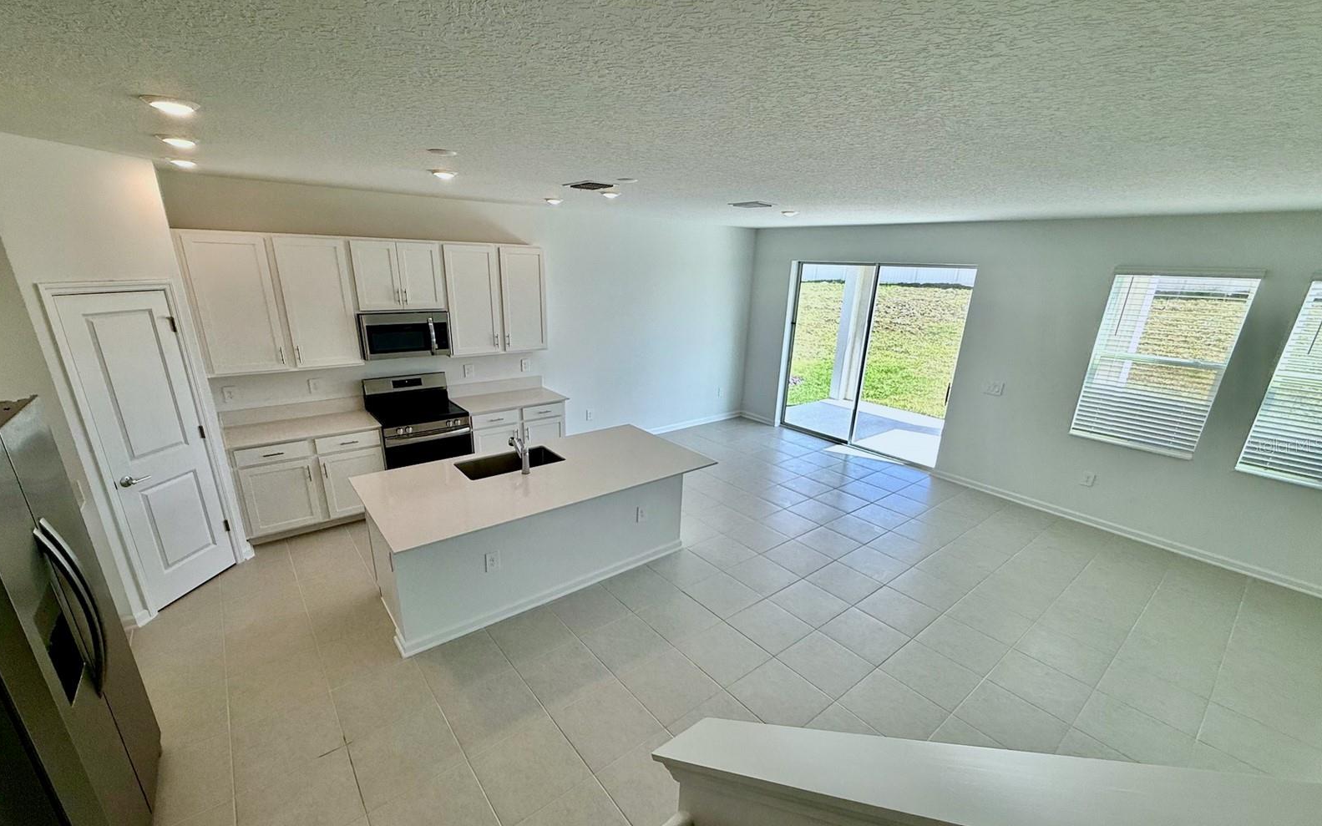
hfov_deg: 101.5
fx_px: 540
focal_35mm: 15
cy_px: 445
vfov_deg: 74.7
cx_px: 660
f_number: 2.2
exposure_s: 1/490
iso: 64
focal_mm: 2.22
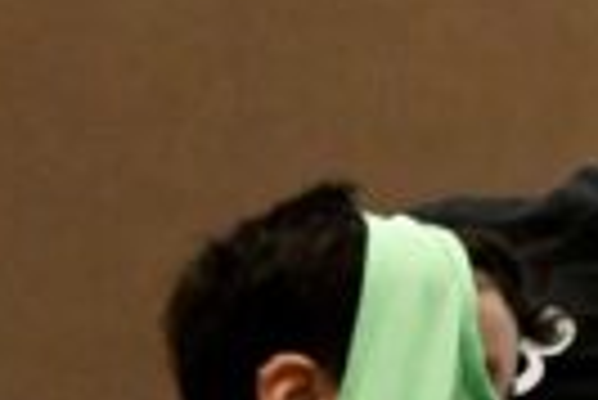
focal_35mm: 753
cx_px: 1057
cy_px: 1220
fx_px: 12522
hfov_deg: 2.7
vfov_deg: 1.8
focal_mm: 98
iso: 8000
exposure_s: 1/1600
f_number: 2.8
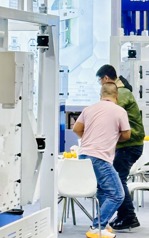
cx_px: 84
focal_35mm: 197
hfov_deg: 6.7
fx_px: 1279
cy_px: -1
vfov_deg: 10.5
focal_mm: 6.86
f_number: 1.78
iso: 64
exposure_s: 1/152
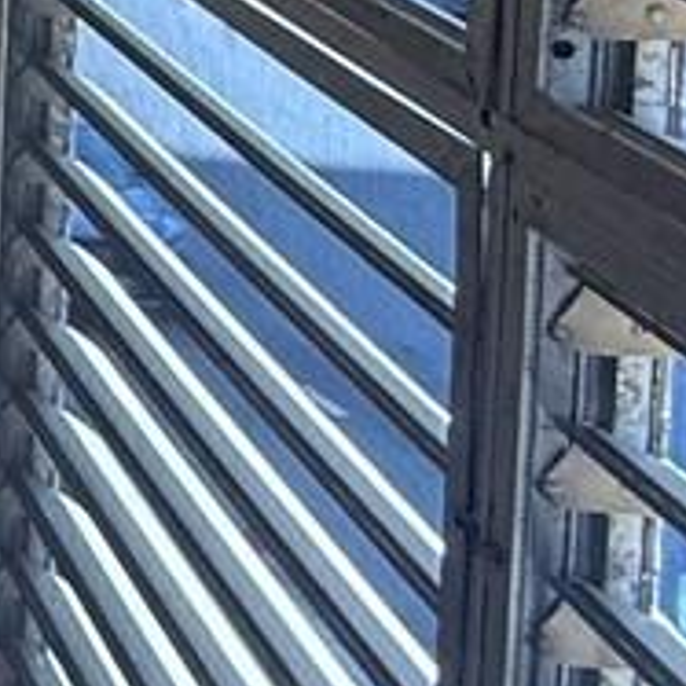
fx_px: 2377
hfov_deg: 10.7
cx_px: -1412
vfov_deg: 14.9
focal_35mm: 106
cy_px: -422
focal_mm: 2.22
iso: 80
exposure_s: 1/120
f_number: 2.2
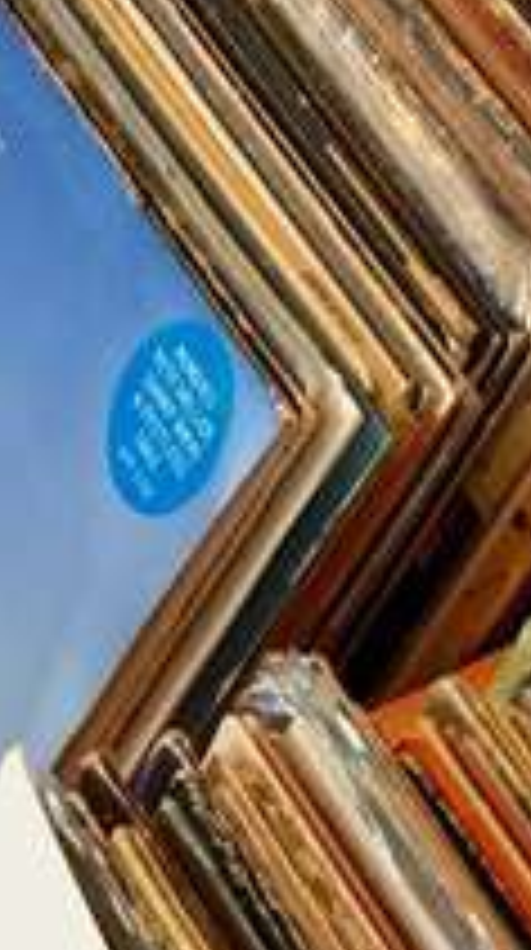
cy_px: 554
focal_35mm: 120
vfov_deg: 17.9
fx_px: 3017
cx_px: -171
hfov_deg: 9.9
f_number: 2.2
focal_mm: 4.15
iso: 32
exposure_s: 1/30
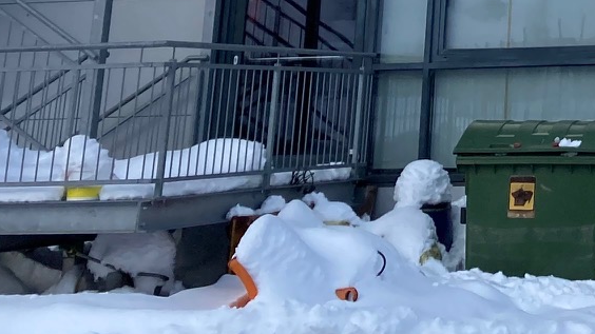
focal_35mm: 109
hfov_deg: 17.8
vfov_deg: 9.9
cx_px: 868
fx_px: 1719
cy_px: -451
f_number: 1.8
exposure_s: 1/1389
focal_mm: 3.99
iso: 20
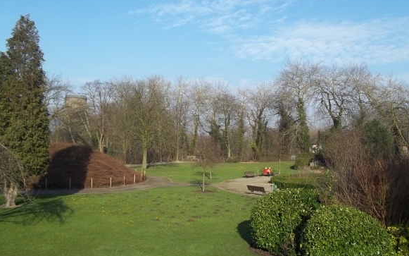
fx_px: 390
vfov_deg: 36.3
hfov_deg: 55.3
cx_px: 199
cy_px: 132
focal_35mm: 35
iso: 64
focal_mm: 5.7
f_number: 8.8
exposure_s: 1/80
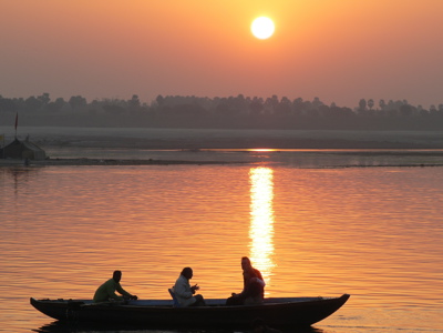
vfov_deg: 8.5
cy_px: 166
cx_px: 222
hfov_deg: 11.3
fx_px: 2240
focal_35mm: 175
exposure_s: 1/200
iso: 80
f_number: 5.6
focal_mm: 29.1
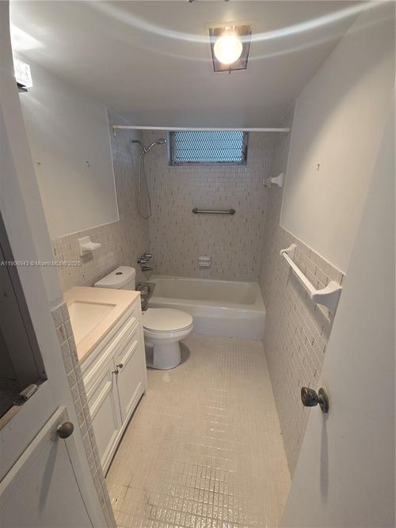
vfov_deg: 106.2
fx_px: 198
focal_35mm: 13
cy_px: 264
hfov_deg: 89.9
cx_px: 198
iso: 80
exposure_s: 1/120
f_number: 2.2
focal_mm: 2.2
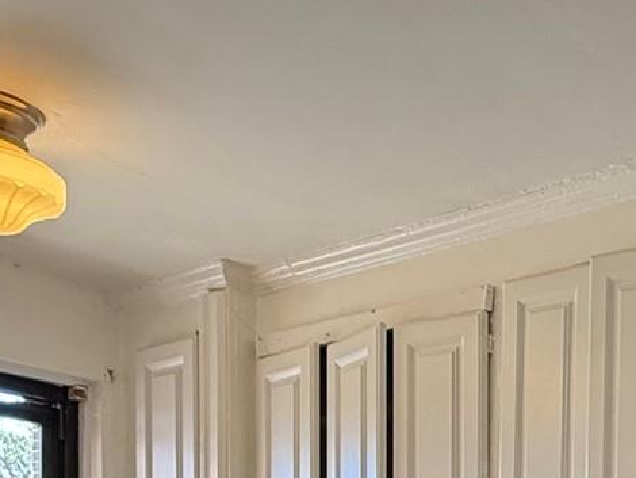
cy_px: 734
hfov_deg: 24.0
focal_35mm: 61
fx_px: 1121
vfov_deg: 20.3
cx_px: 988
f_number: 2.2
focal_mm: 2.22
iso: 250
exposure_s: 1/120
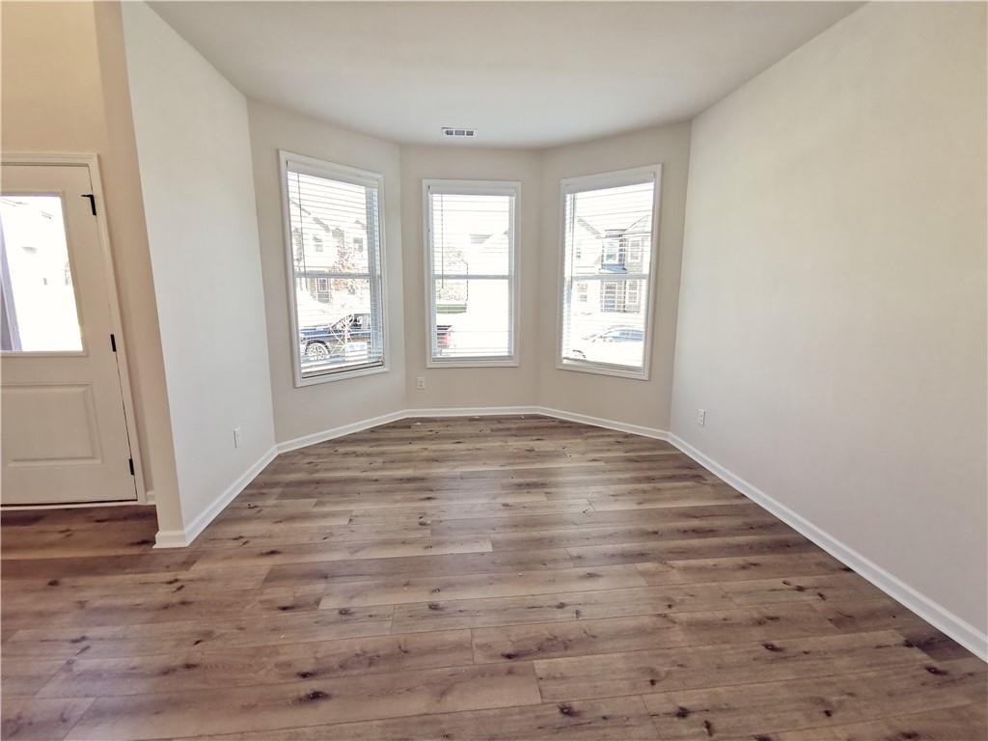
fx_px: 457
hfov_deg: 94.5
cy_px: 370
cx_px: 494
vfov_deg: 78.1
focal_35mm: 16
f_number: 2.2
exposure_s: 1/60
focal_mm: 2.35
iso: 125
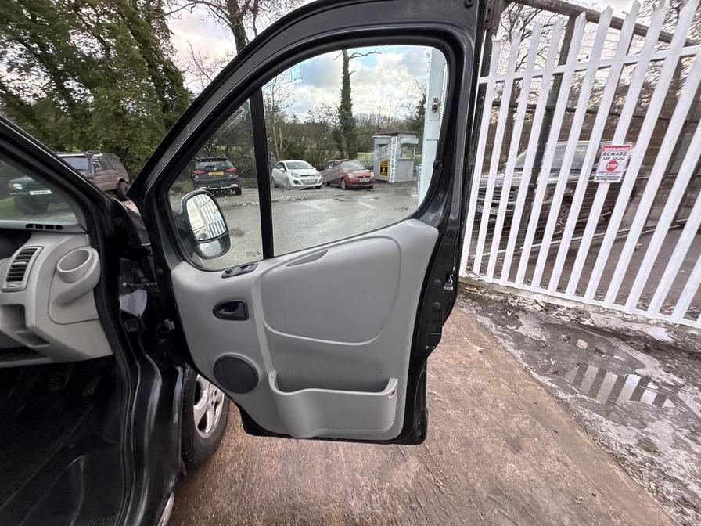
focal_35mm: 14
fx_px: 284
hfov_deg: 102.1
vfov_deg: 85.7
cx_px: 350
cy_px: 263
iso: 100
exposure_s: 1/99
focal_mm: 2.22
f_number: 2.2
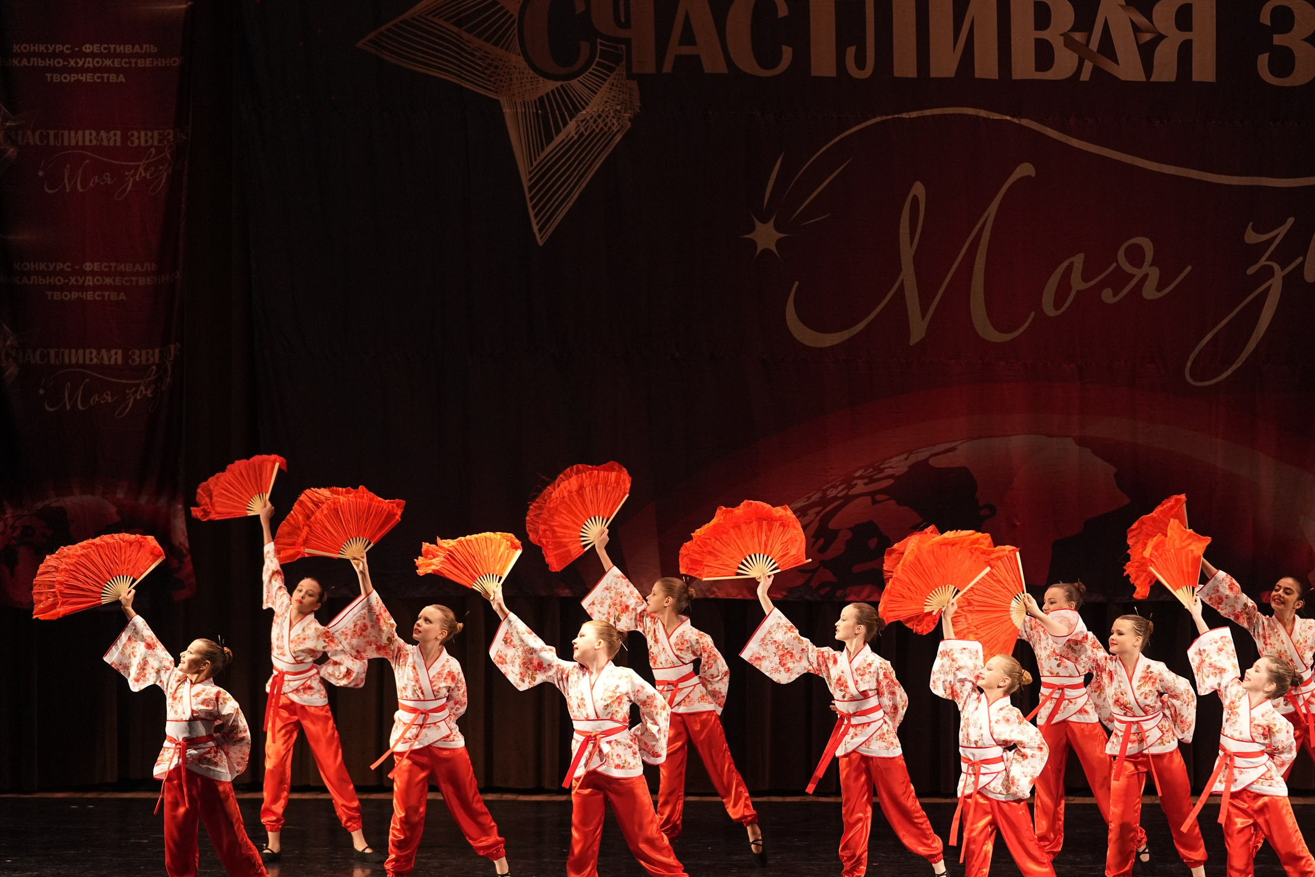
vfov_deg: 9.7
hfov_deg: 14.5
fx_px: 5150
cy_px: 484
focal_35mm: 141
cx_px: 740
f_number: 2.8
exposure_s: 1/400
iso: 2500
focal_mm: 122
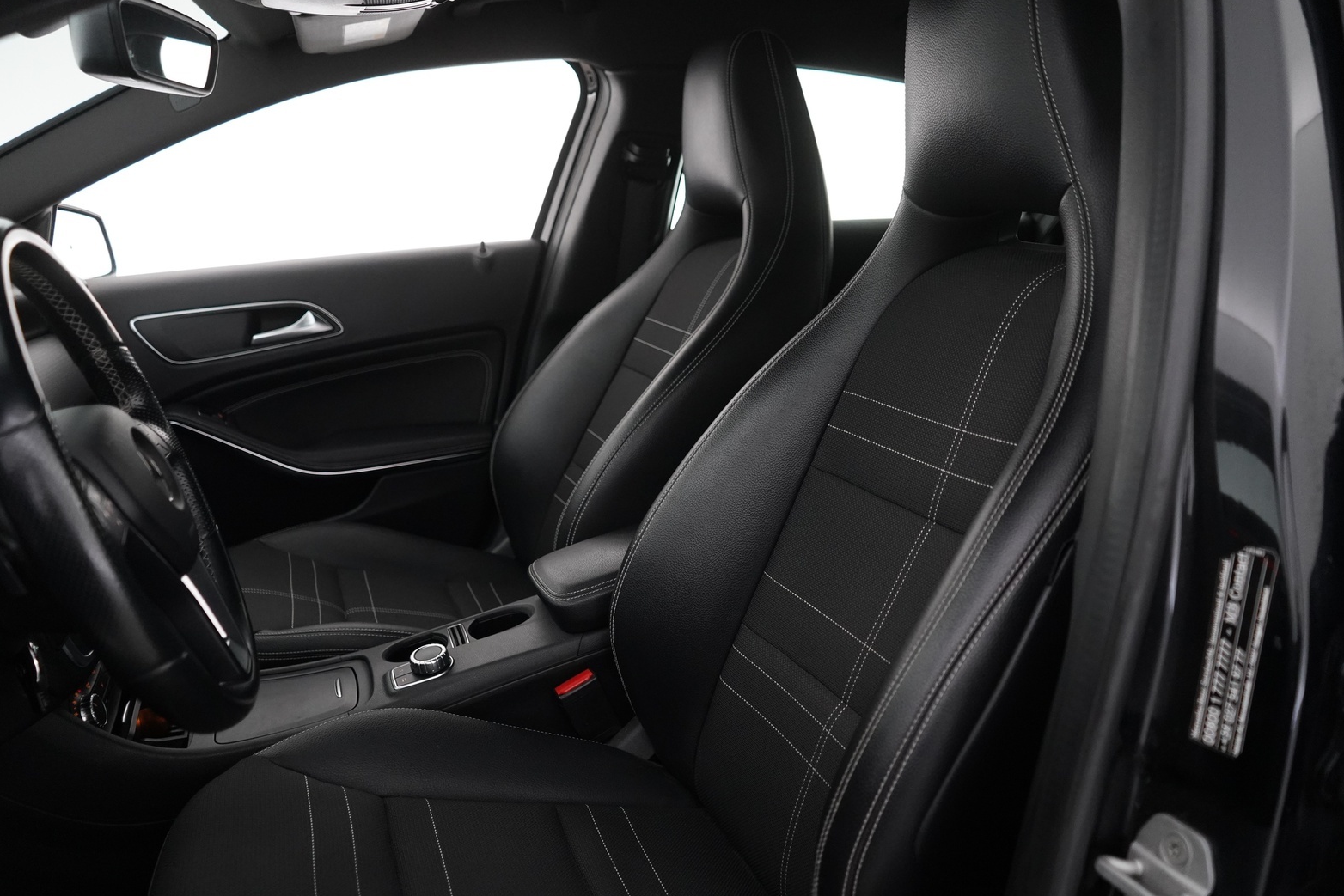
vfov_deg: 45.0
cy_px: 454
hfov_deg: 63.6
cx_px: 653
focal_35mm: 29
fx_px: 1083
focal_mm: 28
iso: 4000
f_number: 3.5
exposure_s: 1/60
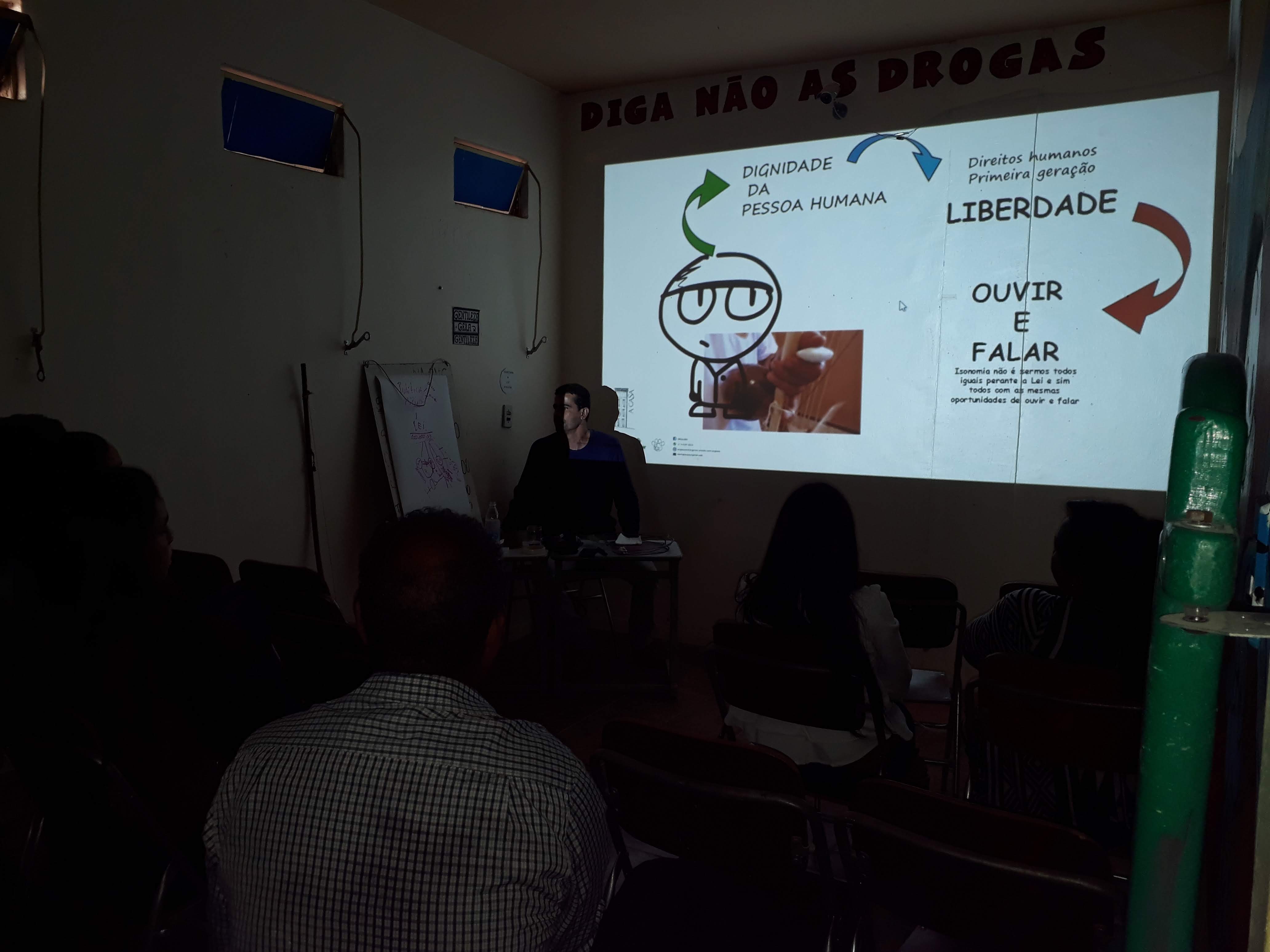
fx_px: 991
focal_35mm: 27
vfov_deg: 51.4
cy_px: 476
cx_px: 635
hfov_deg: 65.3
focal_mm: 3.6
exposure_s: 1/30
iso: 40
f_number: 1.9
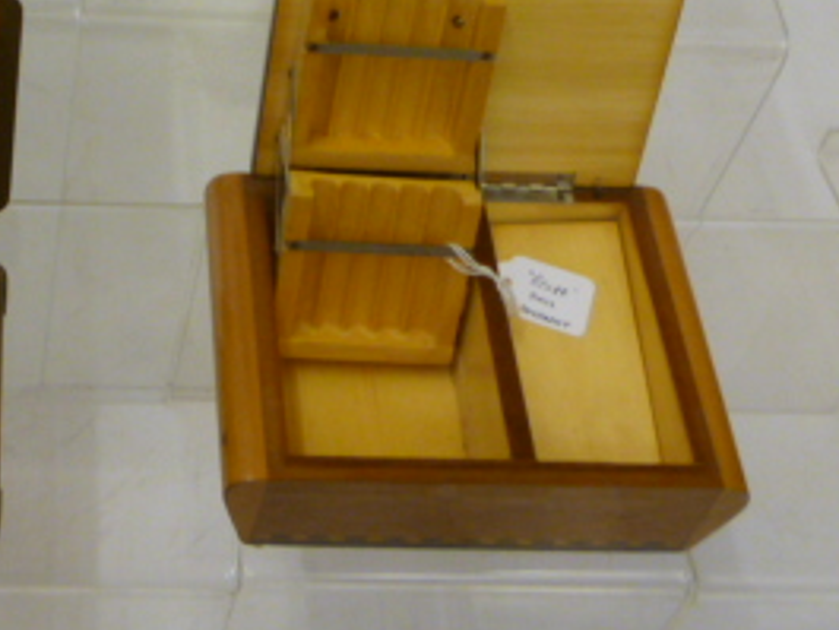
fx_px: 1697
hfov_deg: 26.9
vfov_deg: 19.8
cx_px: 95
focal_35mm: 70
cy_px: -120
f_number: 3.3
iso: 200
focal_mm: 5.2
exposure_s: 1/30
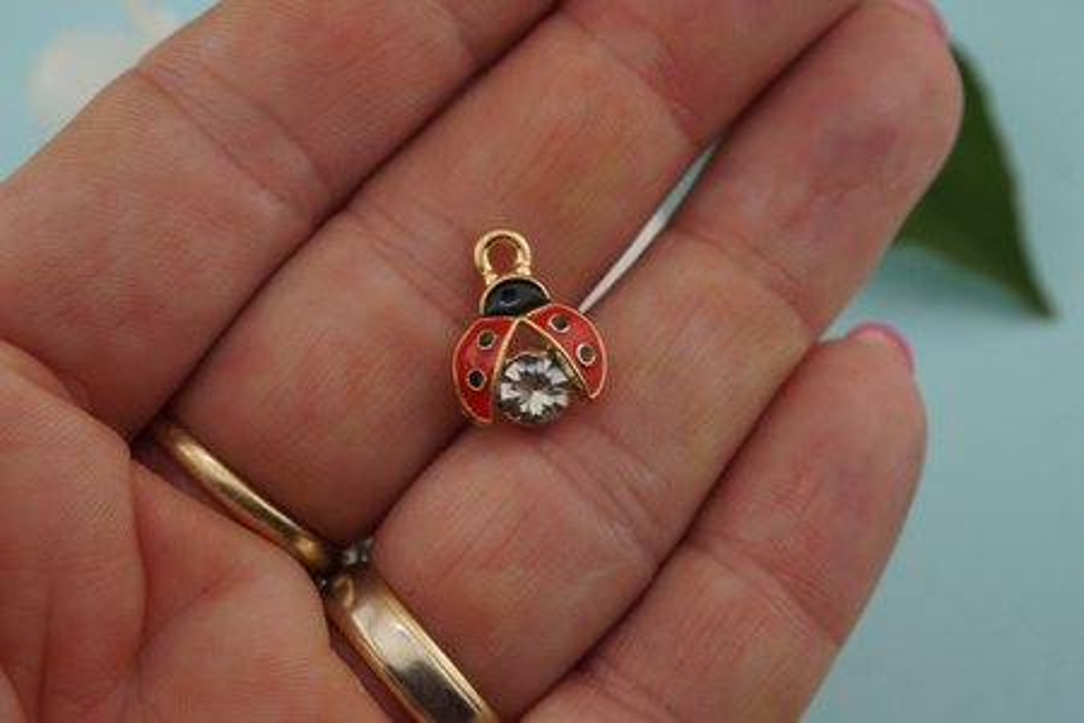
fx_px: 2032
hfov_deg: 29.9
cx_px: 542
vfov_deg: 20.2
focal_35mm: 68
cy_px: 362
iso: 100
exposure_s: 1/100
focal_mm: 45
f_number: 8
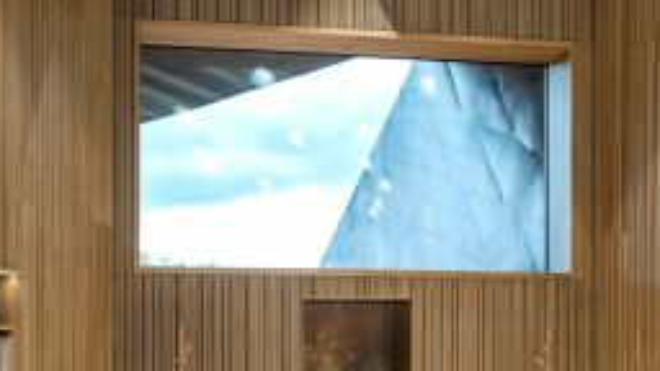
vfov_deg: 20.1
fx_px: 1033
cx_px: 333
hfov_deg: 35.4
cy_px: 312
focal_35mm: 59
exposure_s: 1/4
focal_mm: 32
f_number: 9
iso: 100
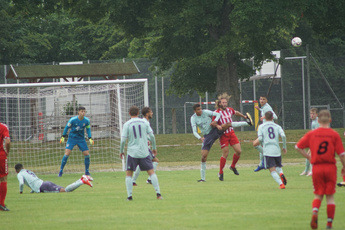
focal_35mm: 450
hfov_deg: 4.6
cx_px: 172
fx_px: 4312
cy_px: 115
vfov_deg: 3.1
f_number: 5.6
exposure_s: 1/500
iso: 500
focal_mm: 300
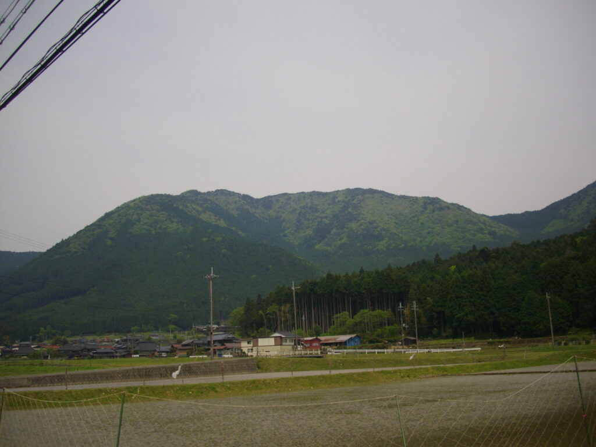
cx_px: 298
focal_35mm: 37
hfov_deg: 50.1
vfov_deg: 38.7
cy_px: 224
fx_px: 637
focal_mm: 6.2
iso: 100
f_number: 5.6
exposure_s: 1/800
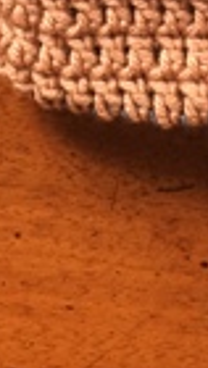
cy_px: -360
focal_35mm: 135
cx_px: 179
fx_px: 1320
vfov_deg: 13.6
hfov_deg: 9.0
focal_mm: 4.15
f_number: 2.2
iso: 40
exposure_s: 1/33
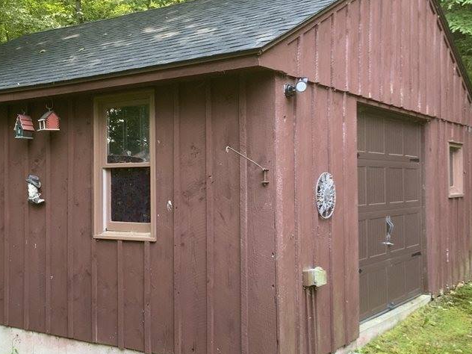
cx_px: 175
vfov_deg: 30.9
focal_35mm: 47
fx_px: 641
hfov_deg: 40.1
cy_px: 178
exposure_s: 1/119
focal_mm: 3
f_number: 1.8
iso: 64
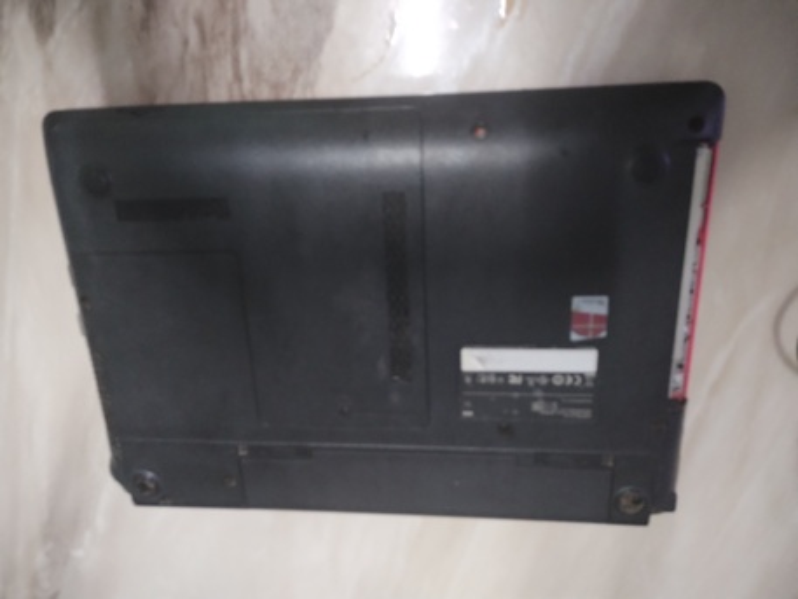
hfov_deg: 67.3
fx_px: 600
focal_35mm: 26
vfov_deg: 53.1
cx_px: 399
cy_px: 300
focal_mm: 4.75
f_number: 1.8
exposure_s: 1/17.1
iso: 1035
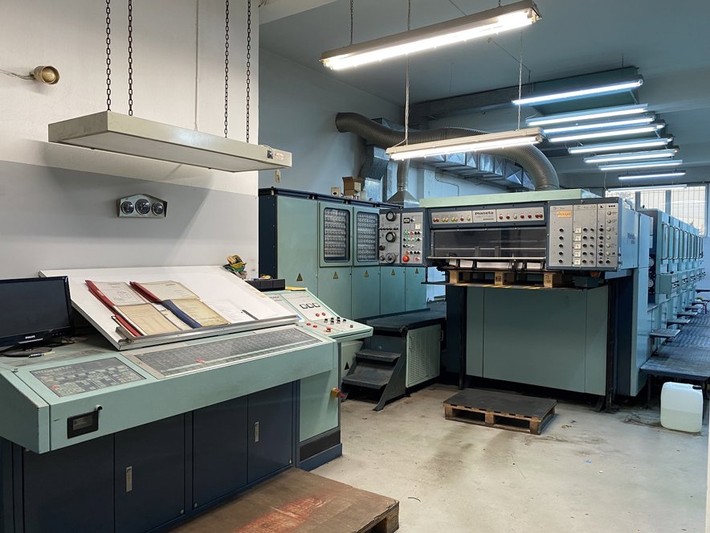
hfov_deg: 67.3
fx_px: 533
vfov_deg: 53.1
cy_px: 266
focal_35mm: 26
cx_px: 355
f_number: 1.8
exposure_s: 1/50
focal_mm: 4.25
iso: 100
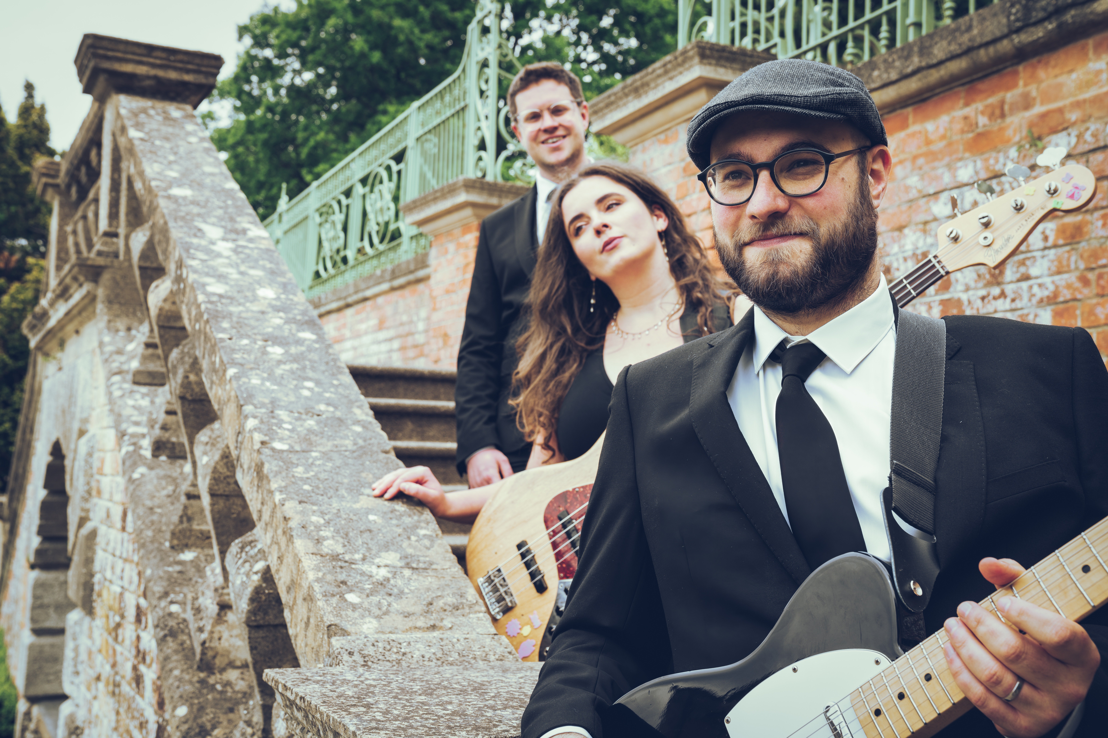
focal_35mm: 43
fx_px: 1323
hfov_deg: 45.4
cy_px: 369
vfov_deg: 31.2
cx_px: 554
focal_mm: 43
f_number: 7.1
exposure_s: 1/160
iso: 250
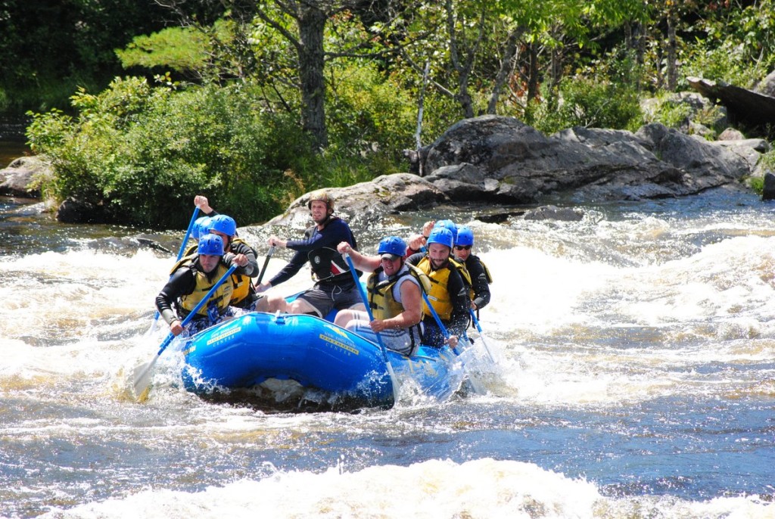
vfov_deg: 4.6
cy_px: 260
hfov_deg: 6.9
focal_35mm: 300
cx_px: 388
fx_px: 6468
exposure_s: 1/1000
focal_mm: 200
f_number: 8
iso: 800
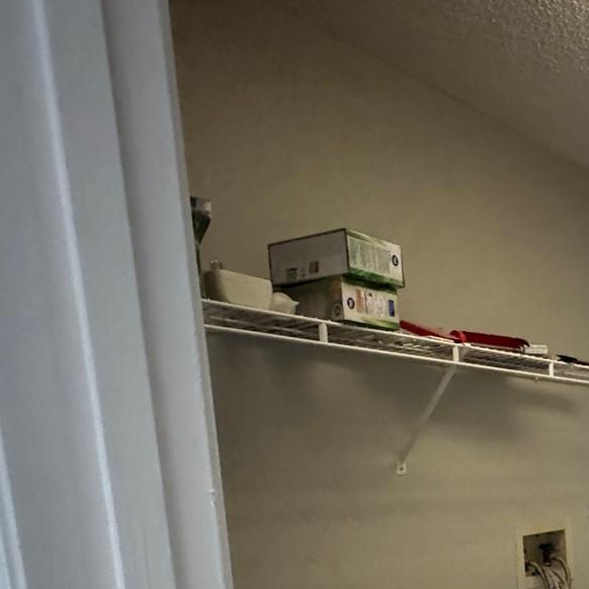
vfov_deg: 42.8
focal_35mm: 34
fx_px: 655
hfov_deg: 37.5
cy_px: 568
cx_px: 695
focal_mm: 2.22
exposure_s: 1/40
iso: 1250
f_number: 2.2
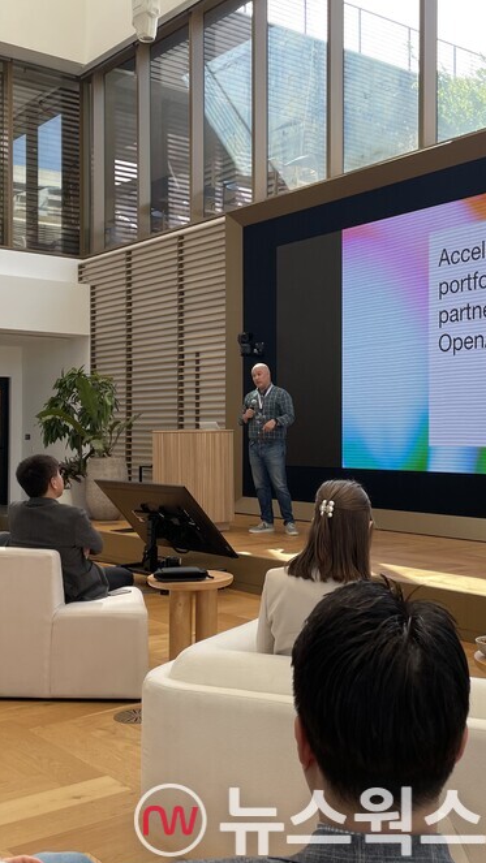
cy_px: 426
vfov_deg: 49.4
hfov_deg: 28.9
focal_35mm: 41
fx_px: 939
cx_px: 289
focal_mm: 4.2
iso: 32
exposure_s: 1/375
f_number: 1.6
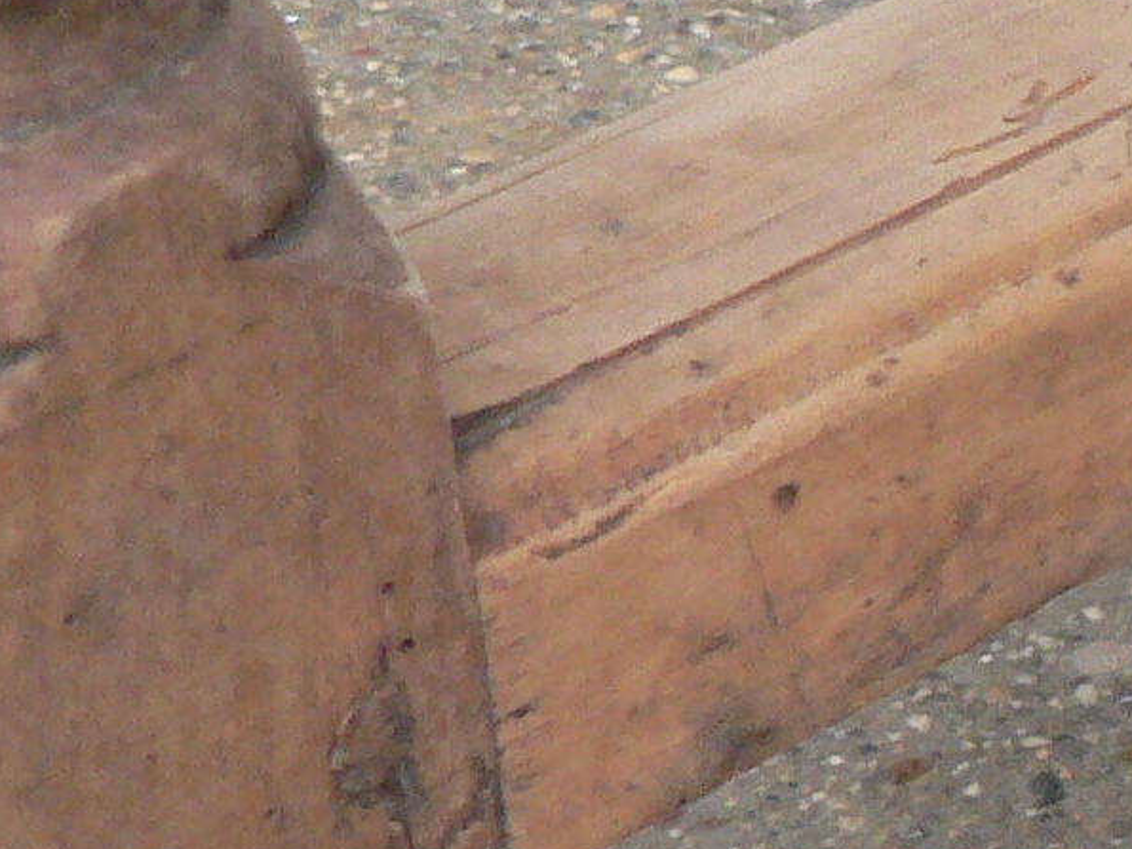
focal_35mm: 155
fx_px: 5068
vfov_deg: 9.6
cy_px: 386
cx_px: 1883
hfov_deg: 12.0
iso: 200
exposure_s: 1/13
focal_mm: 6
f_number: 2.8
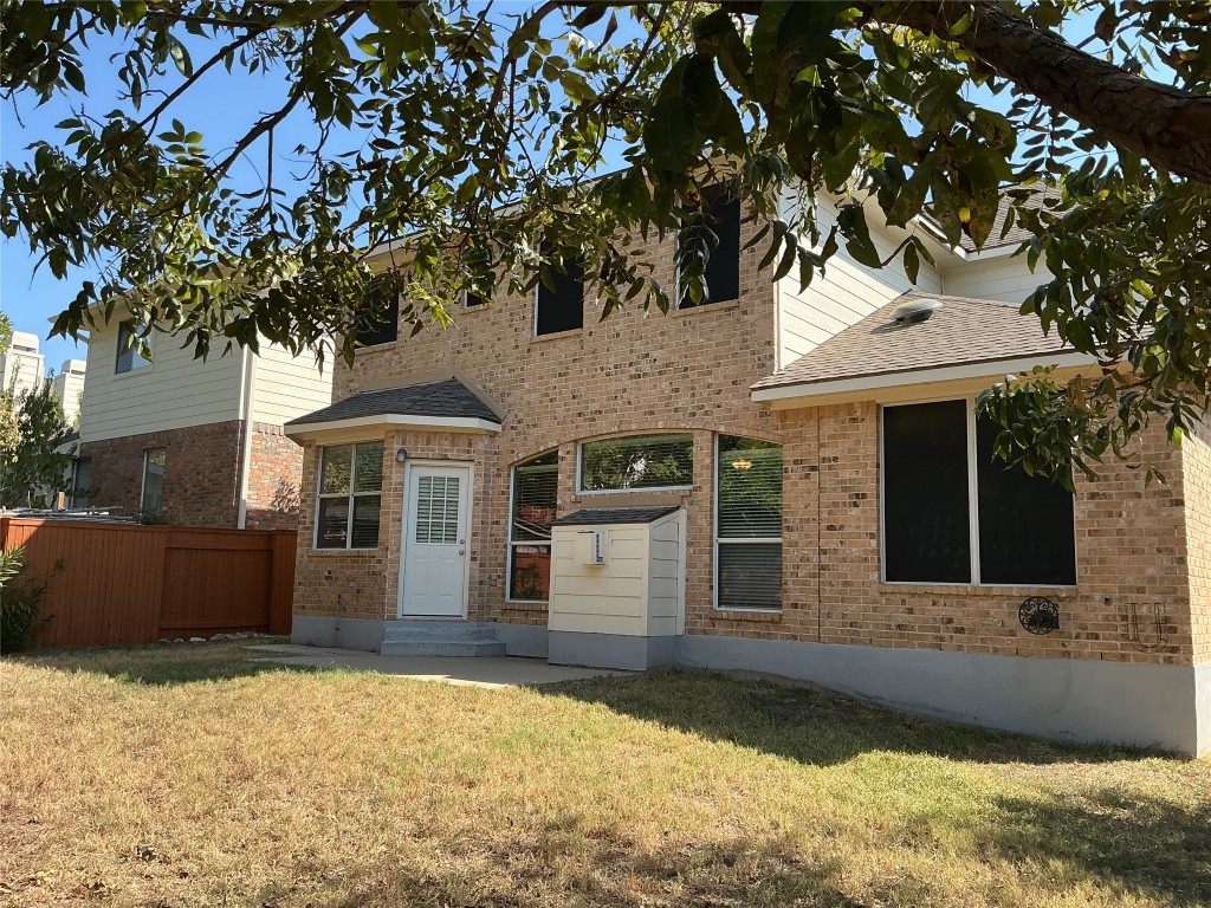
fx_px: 1015
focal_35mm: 29
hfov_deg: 61.7
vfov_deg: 48.2
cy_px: 454
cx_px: 606
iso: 25
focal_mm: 3
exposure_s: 1/657
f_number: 1.8
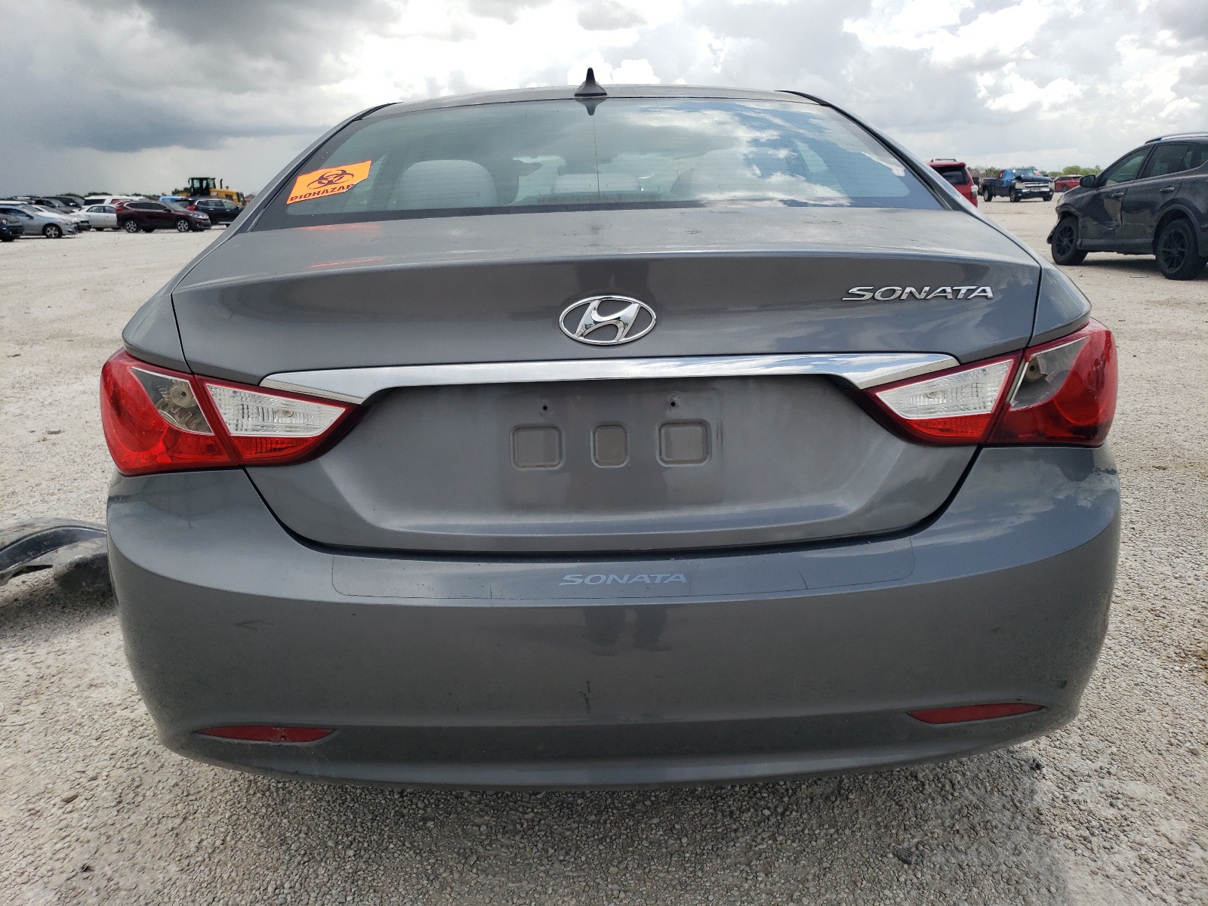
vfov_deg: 53.1
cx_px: 604
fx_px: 907
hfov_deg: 67.3
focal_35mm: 26
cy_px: 453
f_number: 1.5
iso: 50
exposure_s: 1/3333
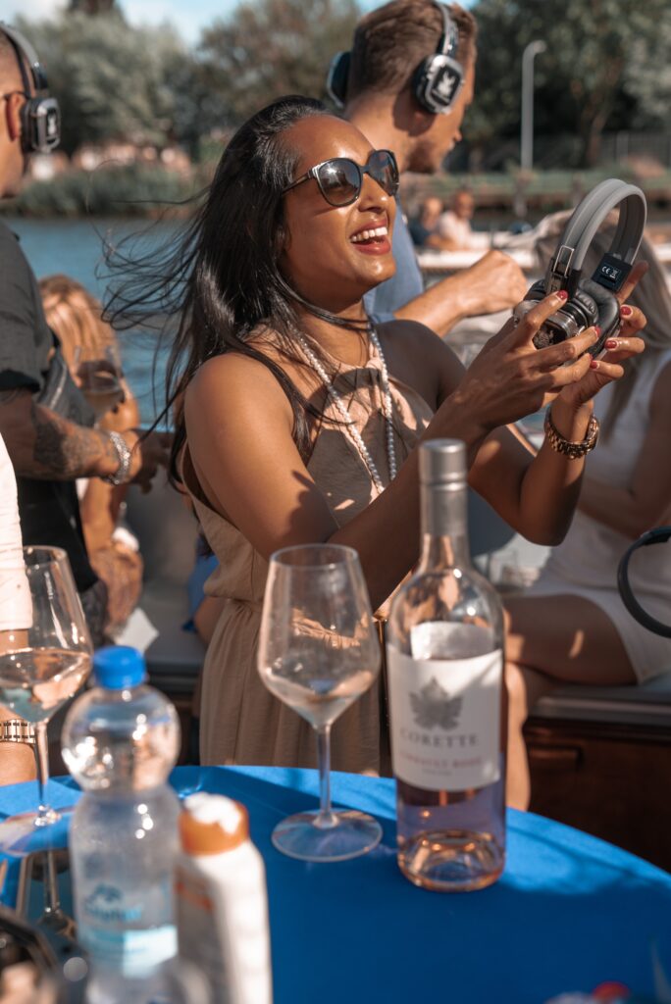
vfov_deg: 39.6
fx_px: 1396
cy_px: 502
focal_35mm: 50
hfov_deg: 27.0
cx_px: 336
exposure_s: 1/640
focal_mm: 50
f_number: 4.5
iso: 80
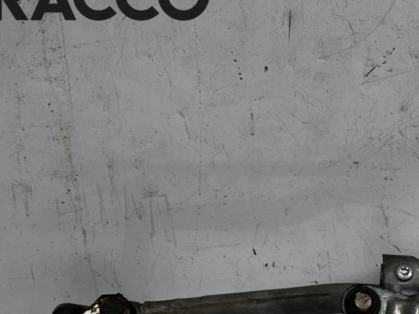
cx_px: 406
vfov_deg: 12.9
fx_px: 1367
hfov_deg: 17.1
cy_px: 339
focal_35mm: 113
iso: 64
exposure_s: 1/50
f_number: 1.78
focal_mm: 6.86
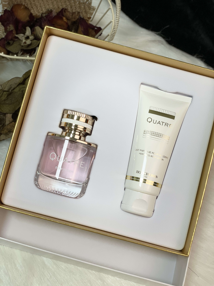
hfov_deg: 28.0
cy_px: 143
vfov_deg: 36.8
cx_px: 107
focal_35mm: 52
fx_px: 429
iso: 125
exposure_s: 1/120
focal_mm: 6
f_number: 2
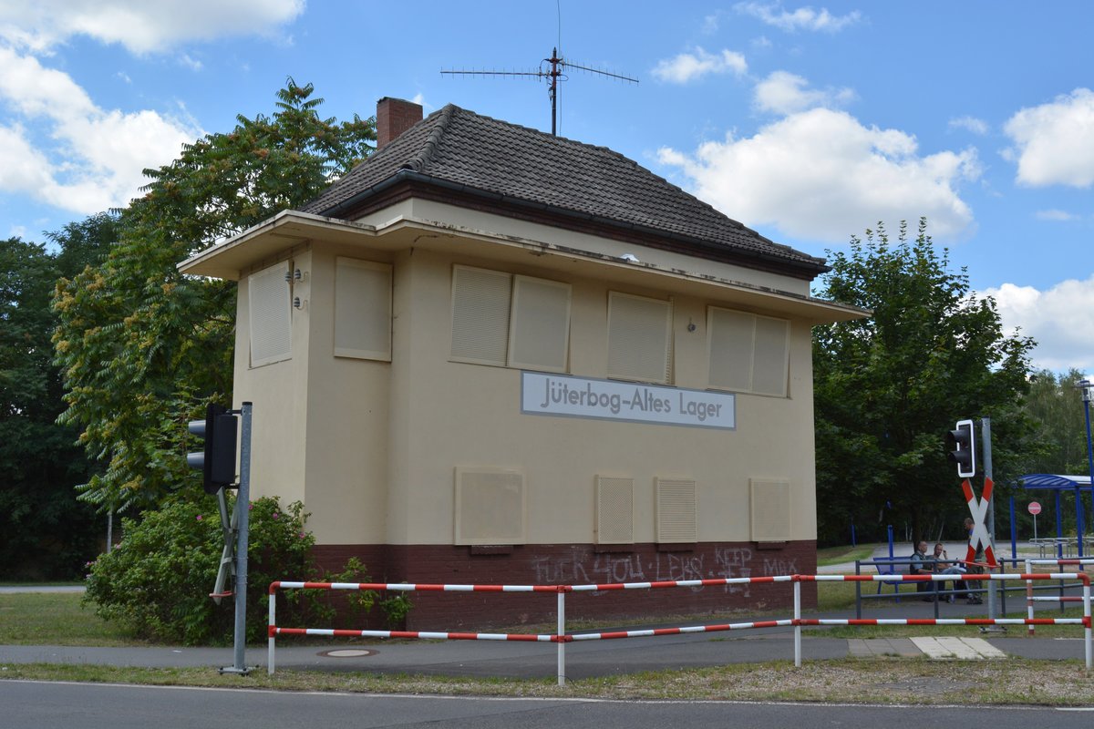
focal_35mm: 36
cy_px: 364
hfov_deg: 53.1
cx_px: 547
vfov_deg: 36.9
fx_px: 1094
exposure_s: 1/640
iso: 400
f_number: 8
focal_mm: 24
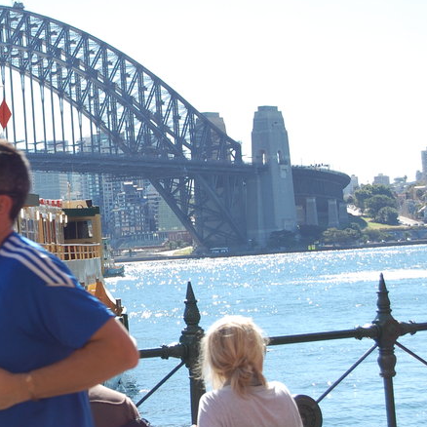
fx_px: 1996
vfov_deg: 12.2
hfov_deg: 12.1
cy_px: 188
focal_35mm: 143
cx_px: 13
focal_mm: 48
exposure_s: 1/320
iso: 200
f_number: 9
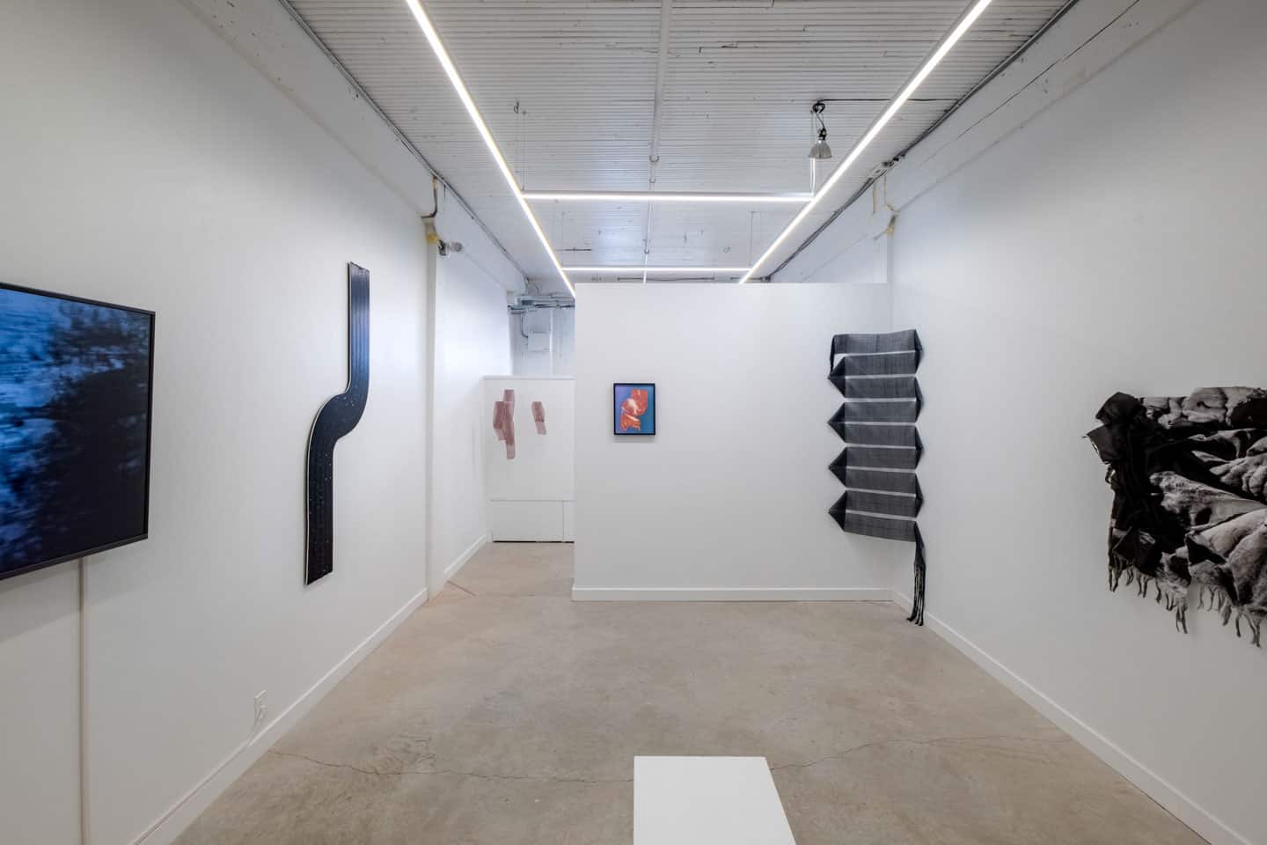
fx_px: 528
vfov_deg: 77.3
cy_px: 422
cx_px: 634
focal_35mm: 15
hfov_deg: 100.4
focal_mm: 10
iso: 200
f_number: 9
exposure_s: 1/75
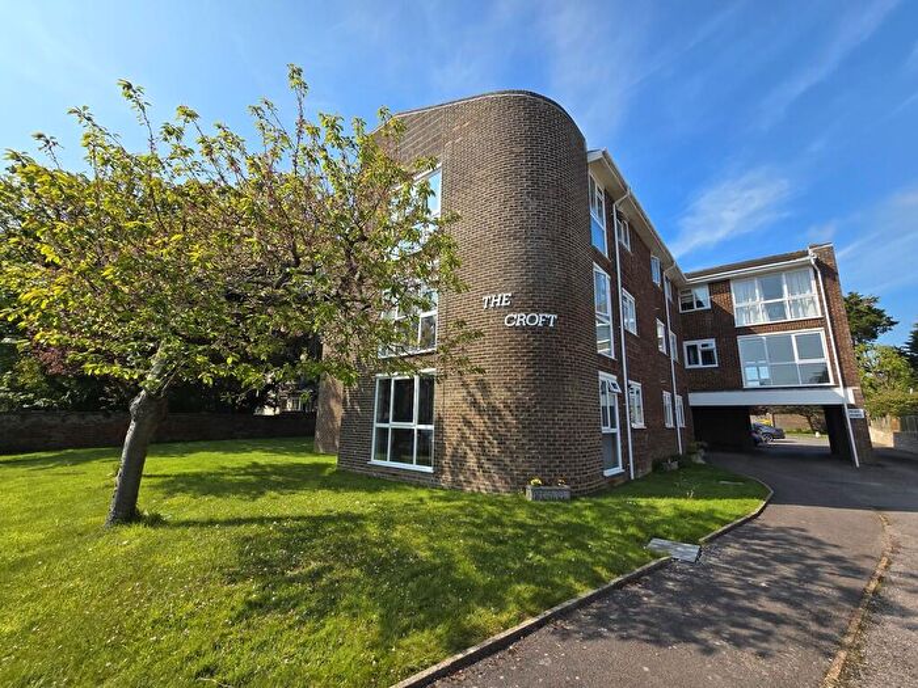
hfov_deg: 106.2
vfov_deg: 89.9
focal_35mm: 13
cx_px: 459
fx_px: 345
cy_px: 344
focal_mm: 2.2
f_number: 2.2
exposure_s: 1/1904
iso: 50
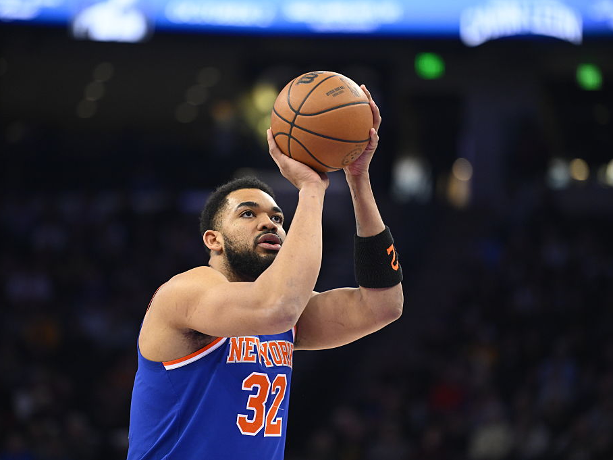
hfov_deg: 9.1
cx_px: 284
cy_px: 230
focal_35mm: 217
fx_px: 3843
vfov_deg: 6.8
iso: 2500
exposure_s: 1/1000
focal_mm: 200
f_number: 2.8
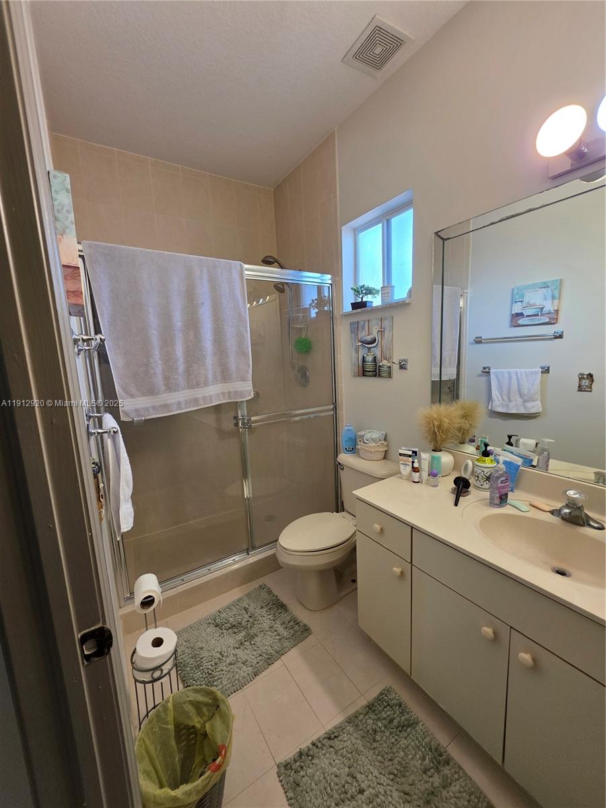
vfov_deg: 106.2
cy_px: 404
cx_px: 303
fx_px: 303
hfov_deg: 89.9
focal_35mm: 13
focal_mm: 2.2
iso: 100
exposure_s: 1/120
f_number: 1.9
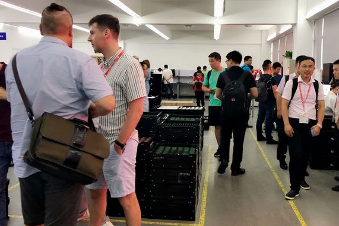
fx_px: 358
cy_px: 100
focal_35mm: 38
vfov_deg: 35.0
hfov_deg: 50.6
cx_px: 188
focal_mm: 3.99
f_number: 1.8
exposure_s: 1/50
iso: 160
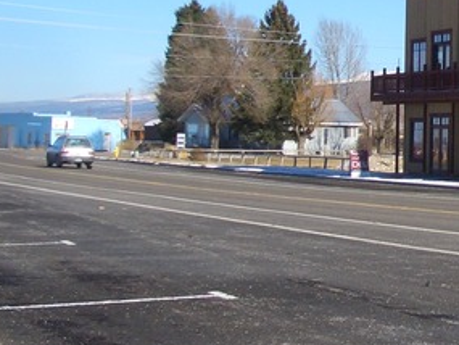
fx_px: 1459
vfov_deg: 13.3
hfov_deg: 17.5
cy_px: 5
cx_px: 453
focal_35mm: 110
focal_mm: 5.8
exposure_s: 1/500
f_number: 4.3
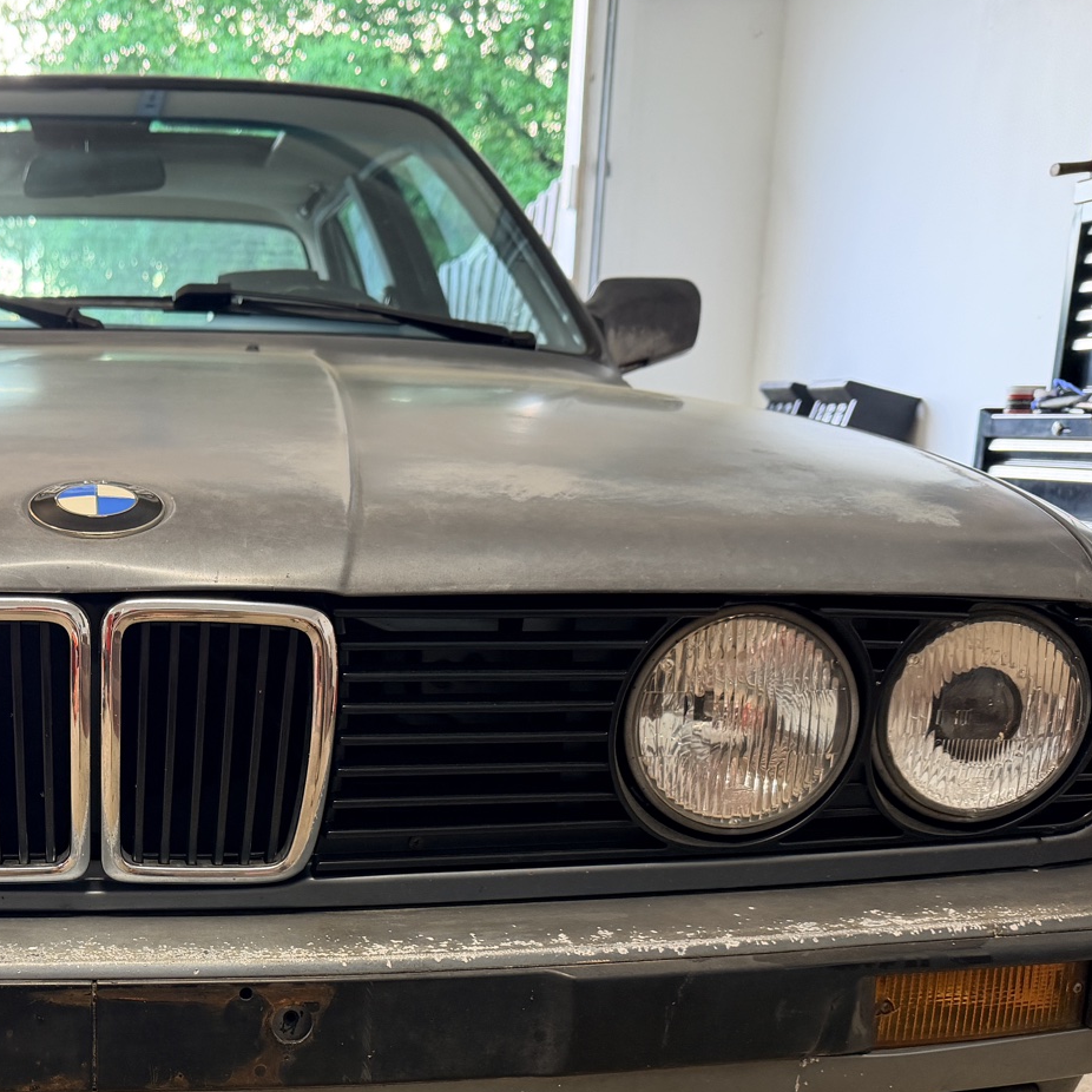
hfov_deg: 36.3
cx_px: 136
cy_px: 831
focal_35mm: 44
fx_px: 1570
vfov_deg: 37.3
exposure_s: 1/60
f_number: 1.78
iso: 160
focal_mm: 6.76
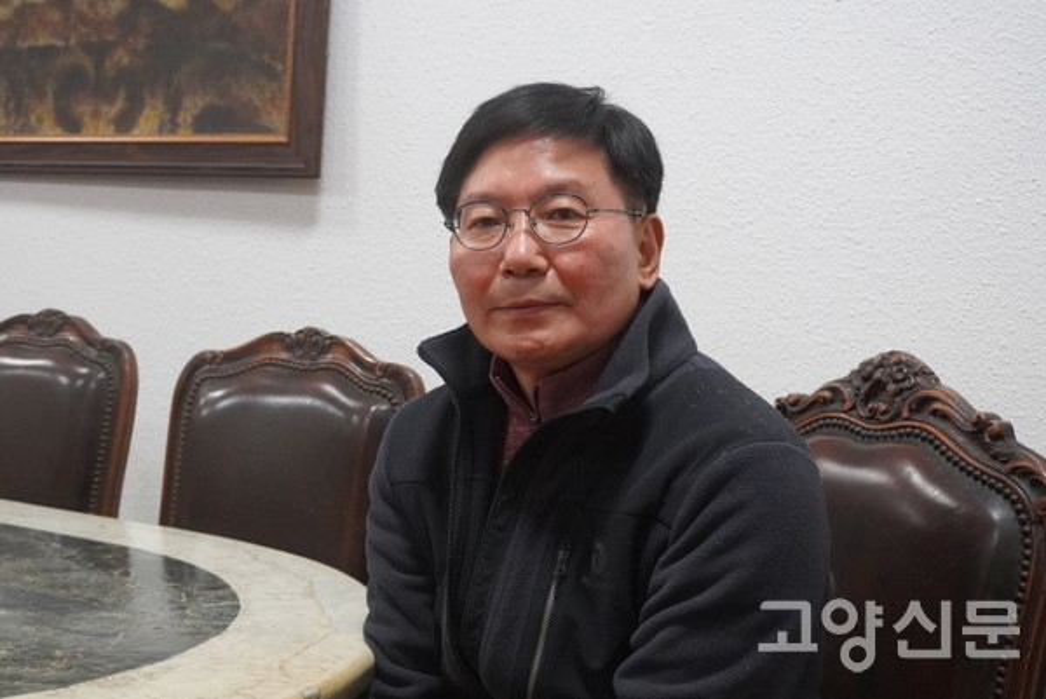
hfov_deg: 38.9
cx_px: 523
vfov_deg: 26.5
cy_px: 350
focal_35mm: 51
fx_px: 1483
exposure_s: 1/160
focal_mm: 34
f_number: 5
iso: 4000
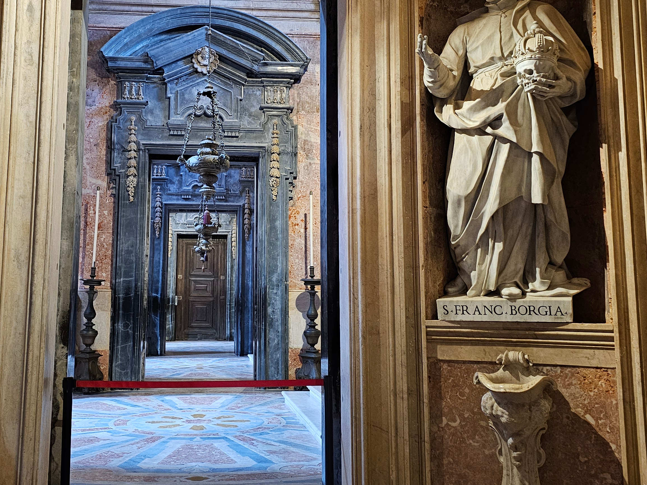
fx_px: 748
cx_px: 260
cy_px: 204
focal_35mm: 40
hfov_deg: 46.5
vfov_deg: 35.9
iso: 640
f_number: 1.7
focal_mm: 6.3
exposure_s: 1/24
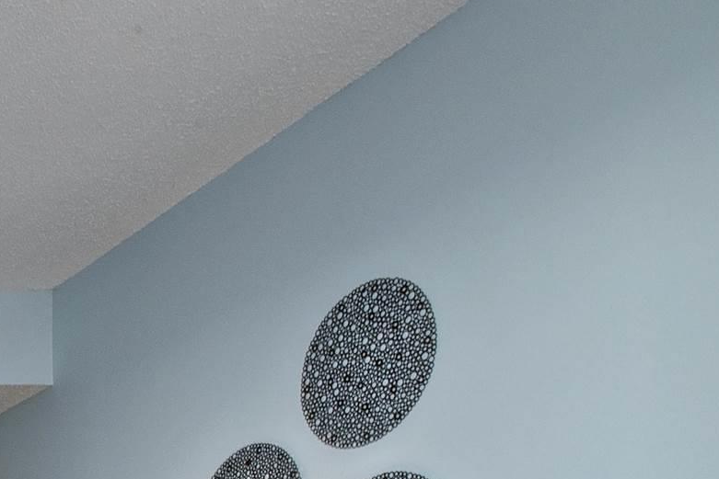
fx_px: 1179
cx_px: -669
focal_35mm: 59
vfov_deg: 18.8
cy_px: 810
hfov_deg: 20.1
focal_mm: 15
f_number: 20
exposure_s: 1/13
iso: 500
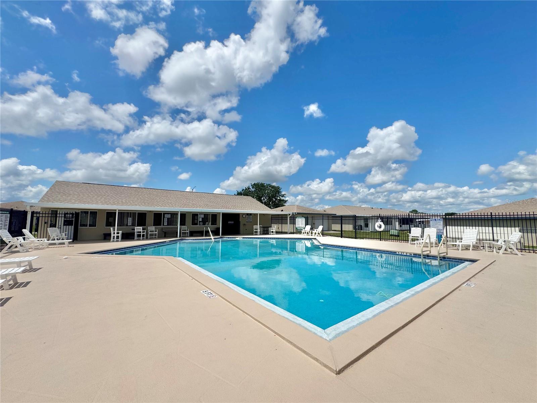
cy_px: 202
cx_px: 268
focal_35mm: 14
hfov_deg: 102.1
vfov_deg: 85.7
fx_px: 217
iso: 40
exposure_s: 1/3906
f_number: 2.2
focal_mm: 2.22
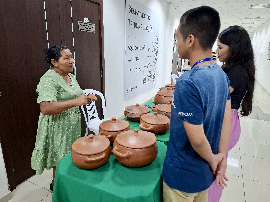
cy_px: 101
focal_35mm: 23
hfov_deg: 73.9
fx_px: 179
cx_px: 135
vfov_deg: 58.9
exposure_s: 1/120
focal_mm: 5.54
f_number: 1.8
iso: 320
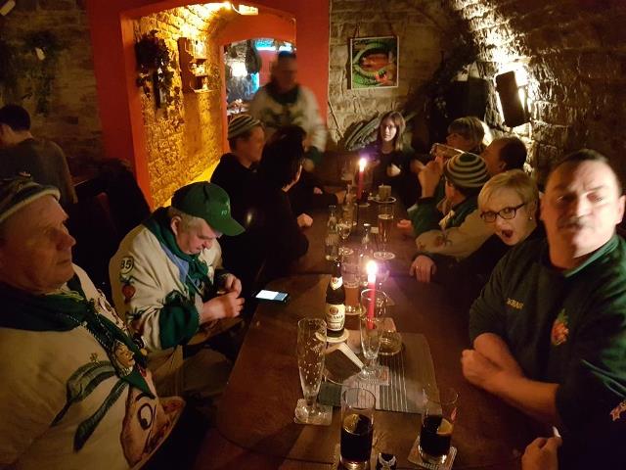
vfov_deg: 53.1
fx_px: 470
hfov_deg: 67.3
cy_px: 235
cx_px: 313
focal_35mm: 26
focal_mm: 4.2
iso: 640
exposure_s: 1/10
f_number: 1.7
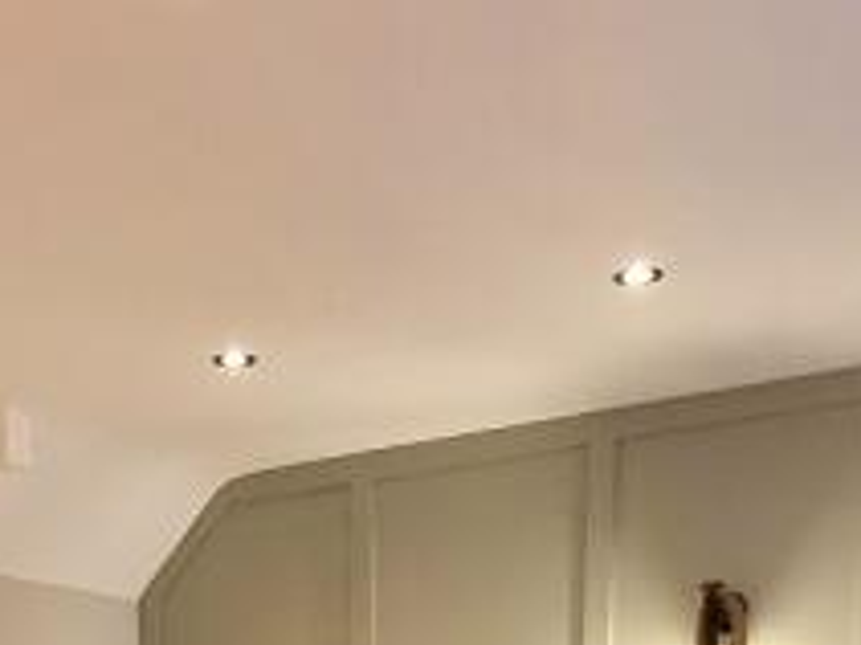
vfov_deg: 17.6
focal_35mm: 63
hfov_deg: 30.1
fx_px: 1566
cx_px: 188
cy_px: 1233
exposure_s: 1/60.2
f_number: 2.2
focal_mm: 2.2
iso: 320
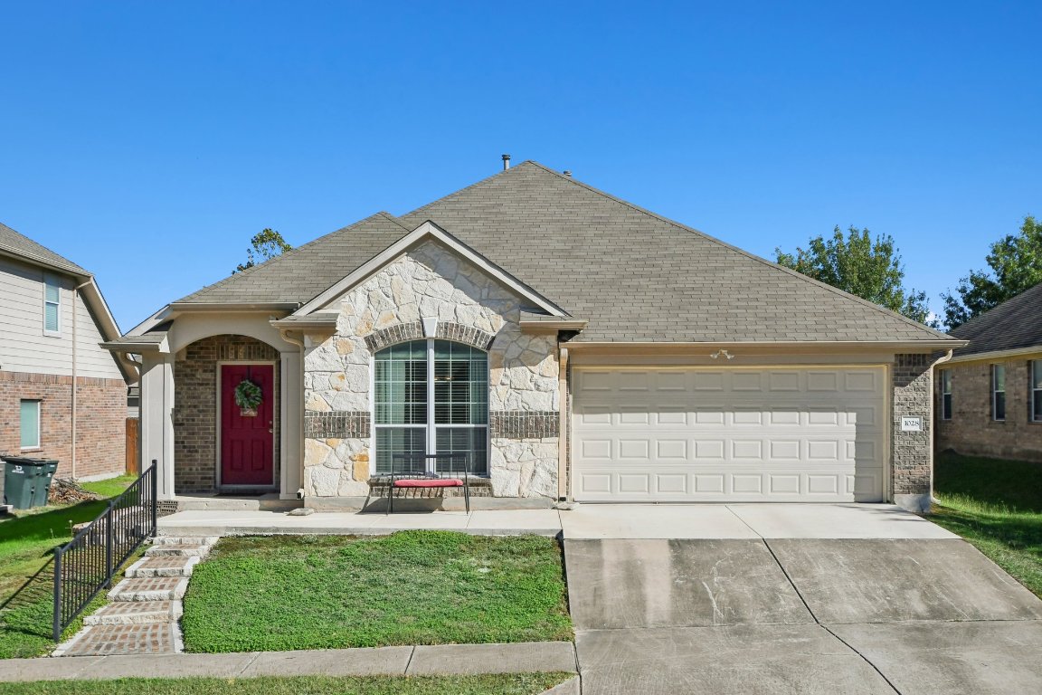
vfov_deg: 36.9
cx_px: 521
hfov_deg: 53.1
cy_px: 348
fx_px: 1042
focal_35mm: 36
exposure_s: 1/2500
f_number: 8
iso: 400
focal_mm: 24
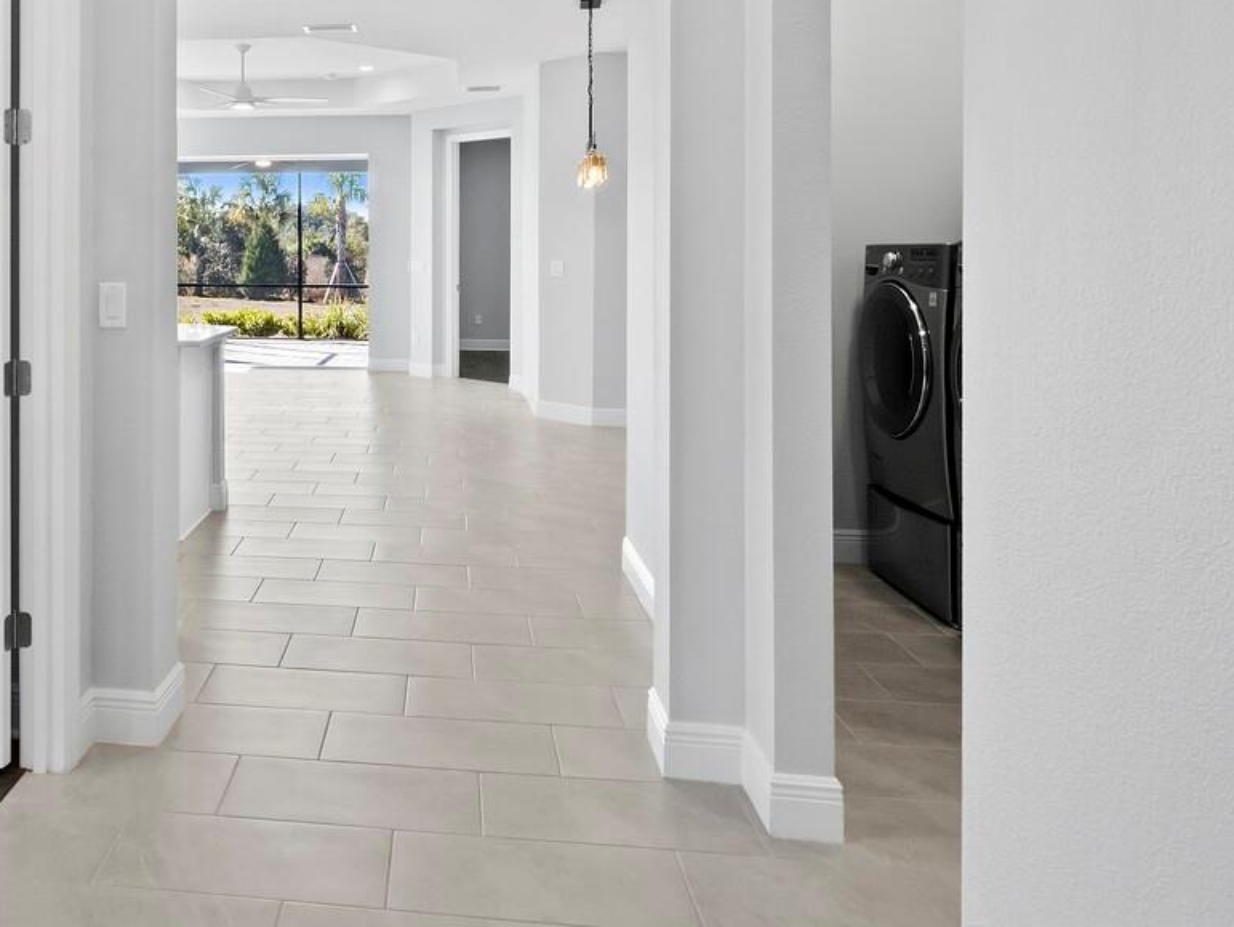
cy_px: 261
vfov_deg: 46.9
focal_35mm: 29
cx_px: 288
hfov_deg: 58.0
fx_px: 1034
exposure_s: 1/2.5
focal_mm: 7
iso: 320
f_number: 13
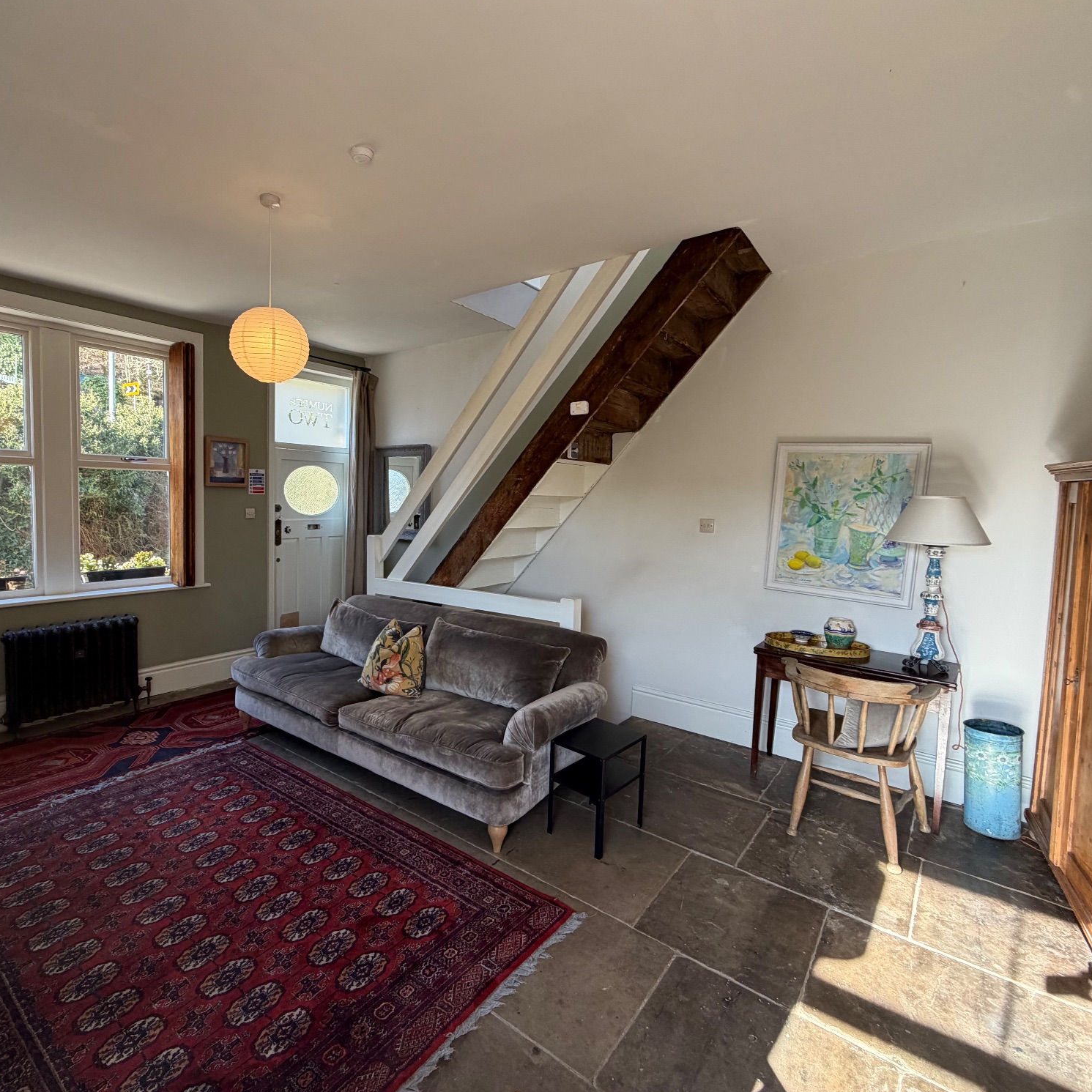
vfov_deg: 83.9
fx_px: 607
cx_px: 461
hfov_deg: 83.4
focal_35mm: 17
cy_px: 531
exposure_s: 1/121
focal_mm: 2.22
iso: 160
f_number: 2.2
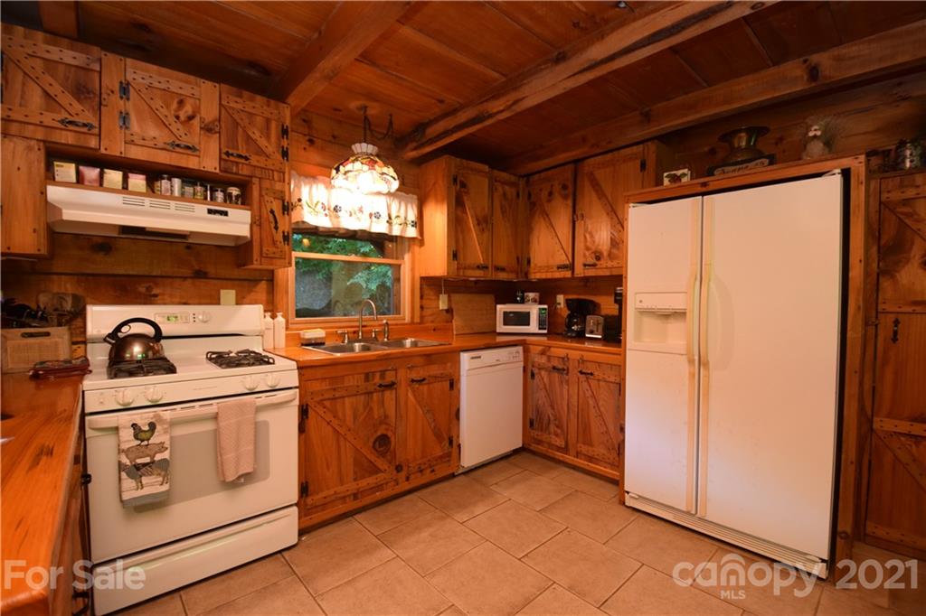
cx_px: 463
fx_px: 386
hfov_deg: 100.4
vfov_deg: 77.3
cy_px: 308
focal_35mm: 15
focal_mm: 10
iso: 1250
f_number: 3.5
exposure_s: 1/60
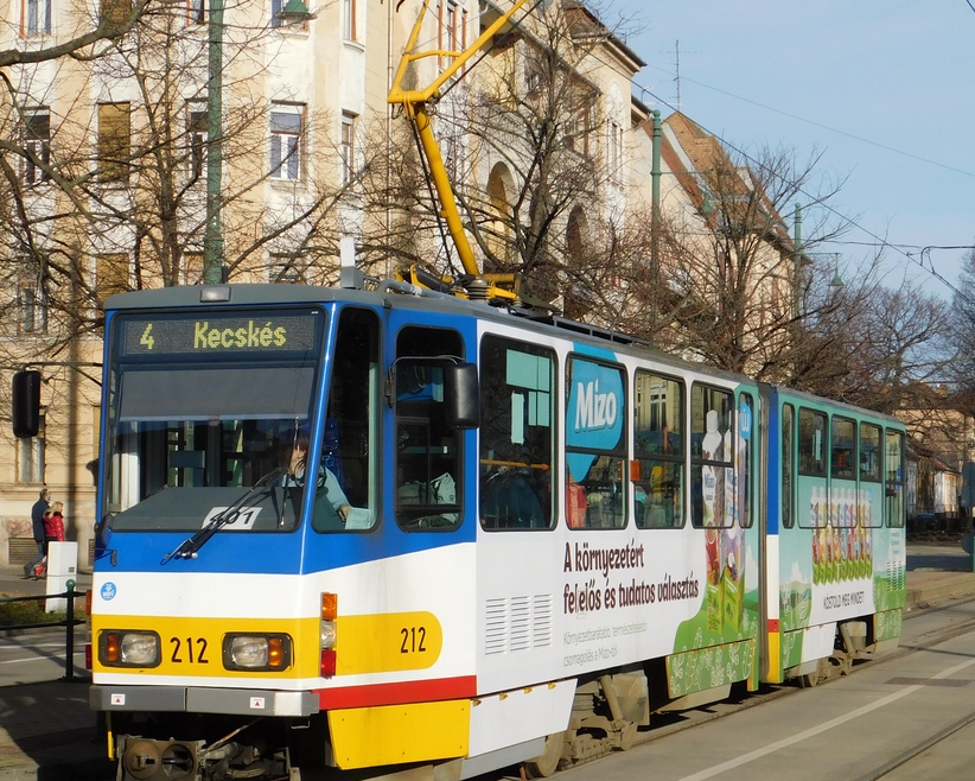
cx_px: 480
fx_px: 1790
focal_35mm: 62
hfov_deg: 30.5
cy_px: 386
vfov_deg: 24.6
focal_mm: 9
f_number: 3.8
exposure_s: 1/1250
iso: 125
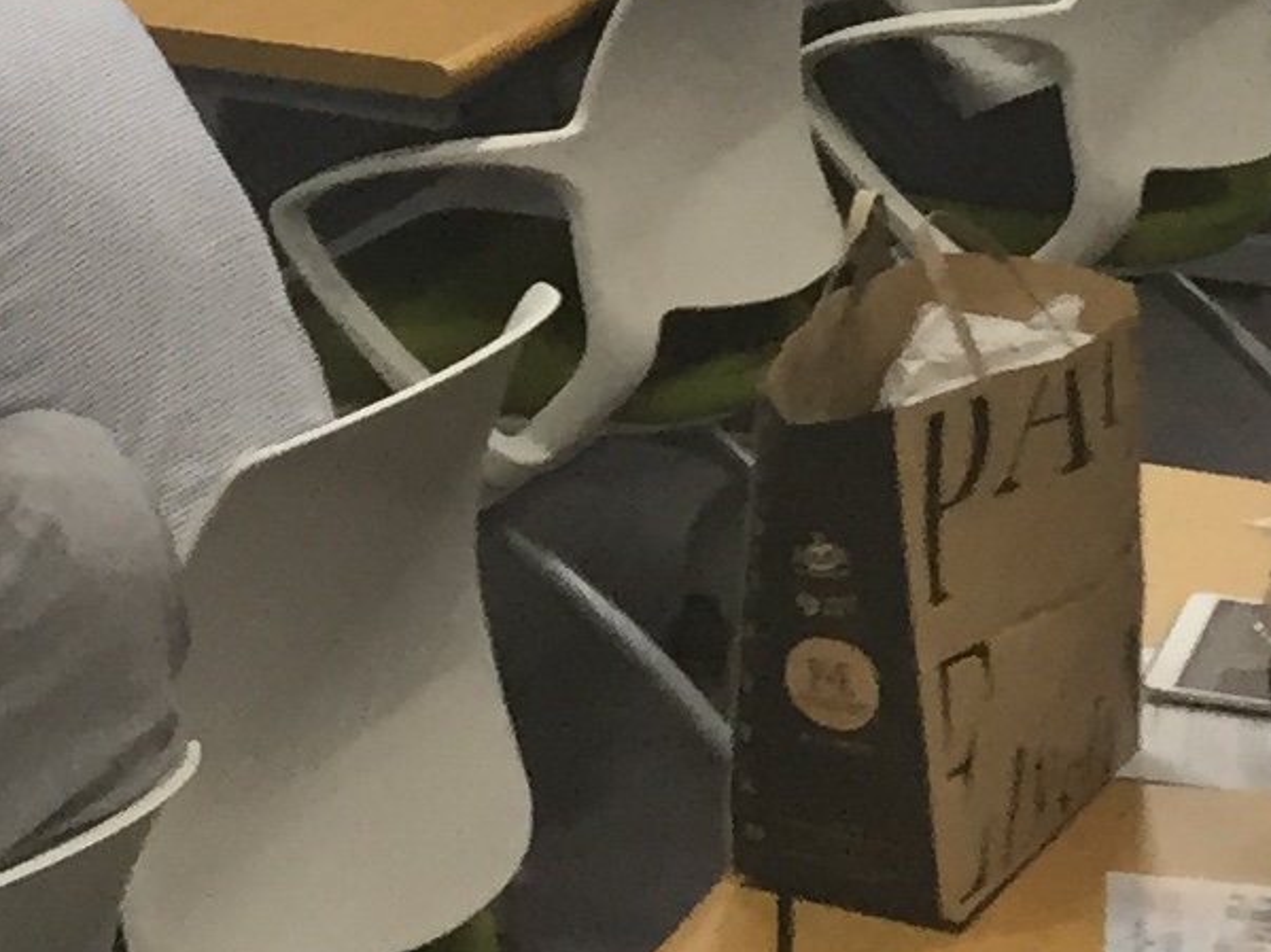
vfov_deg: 8.6
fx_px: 5800
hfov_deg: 12.2
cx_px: -274
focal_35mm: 158
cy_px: -1266
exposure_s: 1/30
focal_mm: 4.15
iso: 32
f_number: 2.2
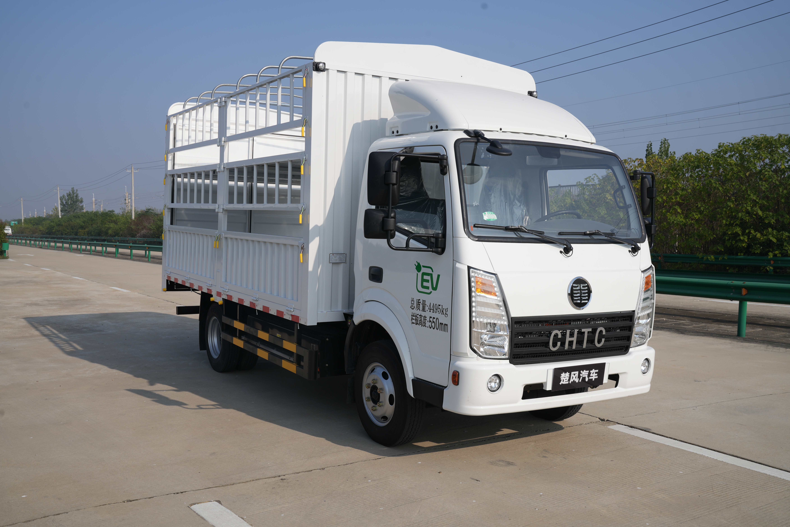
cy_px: 264
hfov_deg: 54.4
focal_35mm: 35
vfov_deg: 37.9
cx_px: 395
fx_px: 768
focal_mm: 35
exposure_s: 1/250
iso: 100
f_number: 9
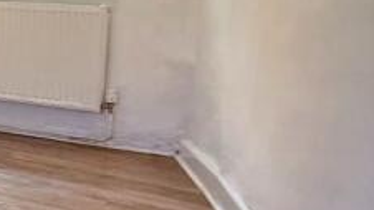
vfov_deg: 17.2
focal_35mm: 69
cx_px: -417
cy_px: 17
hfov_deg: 17.8
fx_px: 684
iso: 320
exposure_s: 1/92
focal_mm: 2.22
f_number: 2.2
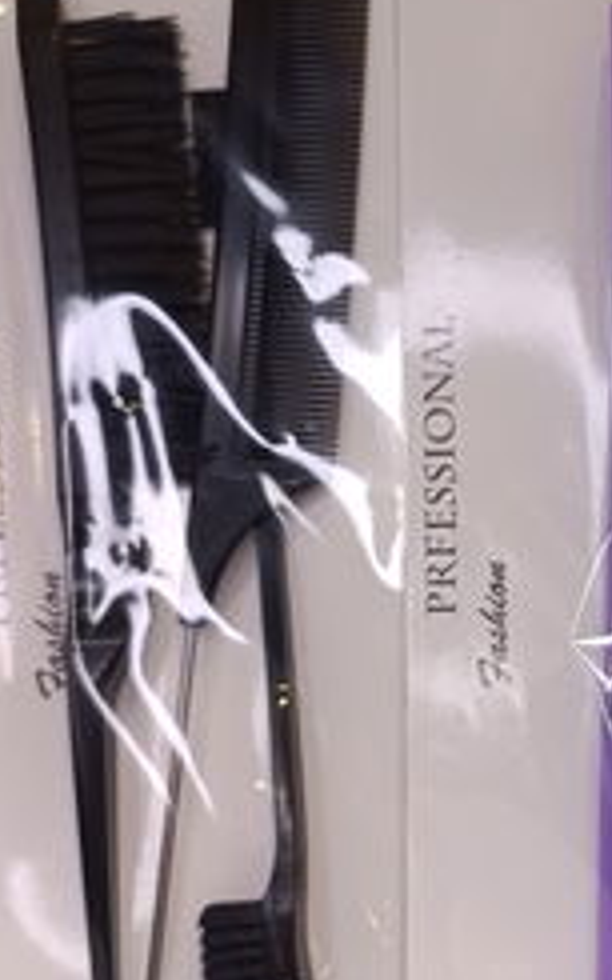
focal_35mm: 53
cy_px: 554
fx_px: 1415
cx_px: 660
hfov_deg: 23.1
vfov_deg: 38.1
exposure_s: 1/100
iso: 500
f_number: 1.6
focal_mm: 6.14
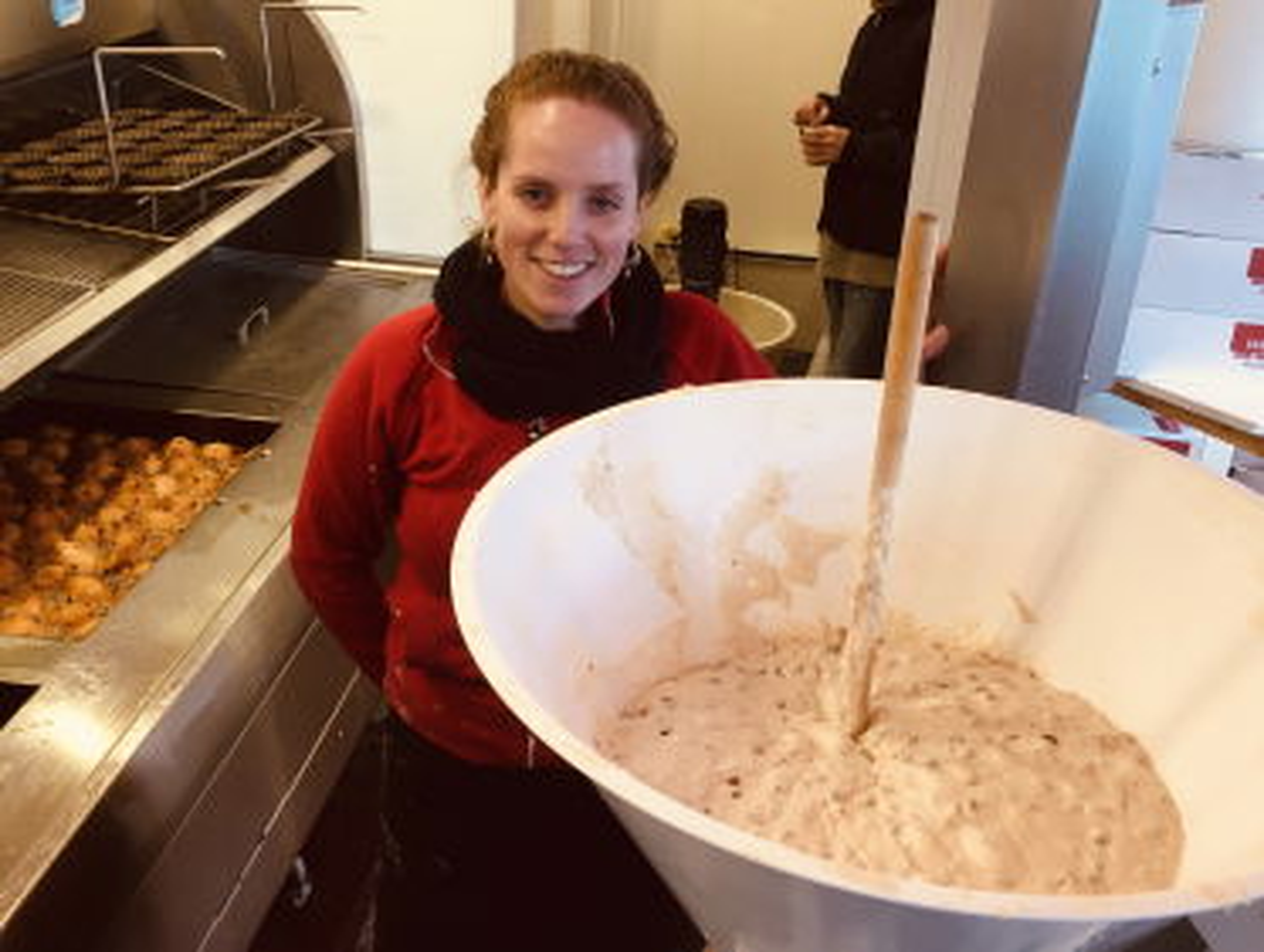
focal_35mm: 29
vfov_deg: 48.4
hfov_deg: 61.6
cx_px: 632
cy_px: 476
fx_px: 1061
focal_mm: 4.15
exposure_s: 1/33
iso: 64
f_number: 2.2
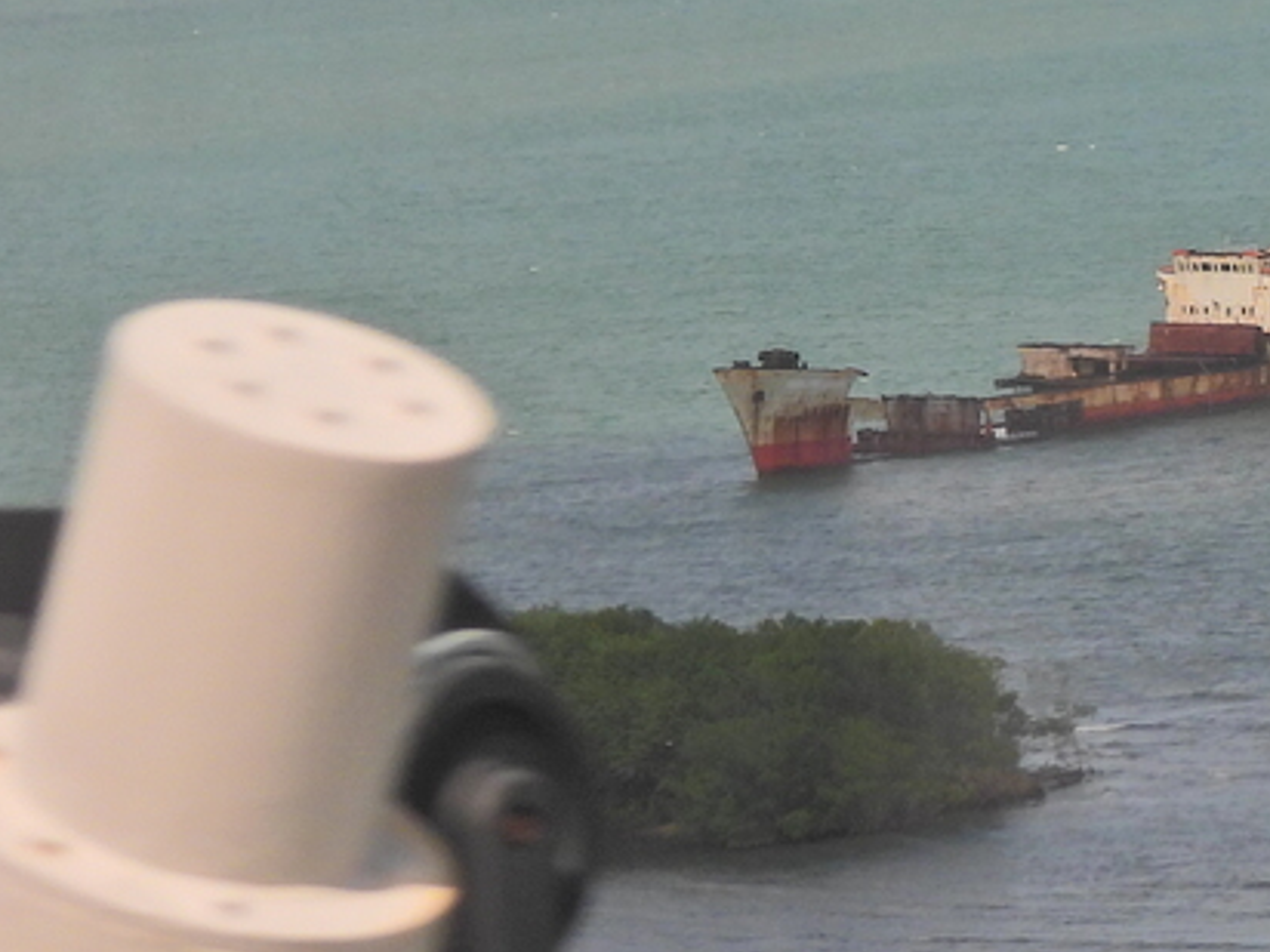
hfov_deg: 4.2
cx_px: 1387
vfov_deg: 3.2
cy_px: 259
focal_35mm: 466
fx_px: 17097
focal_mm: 26.8
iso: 100
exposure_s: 1/320
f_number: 4.5
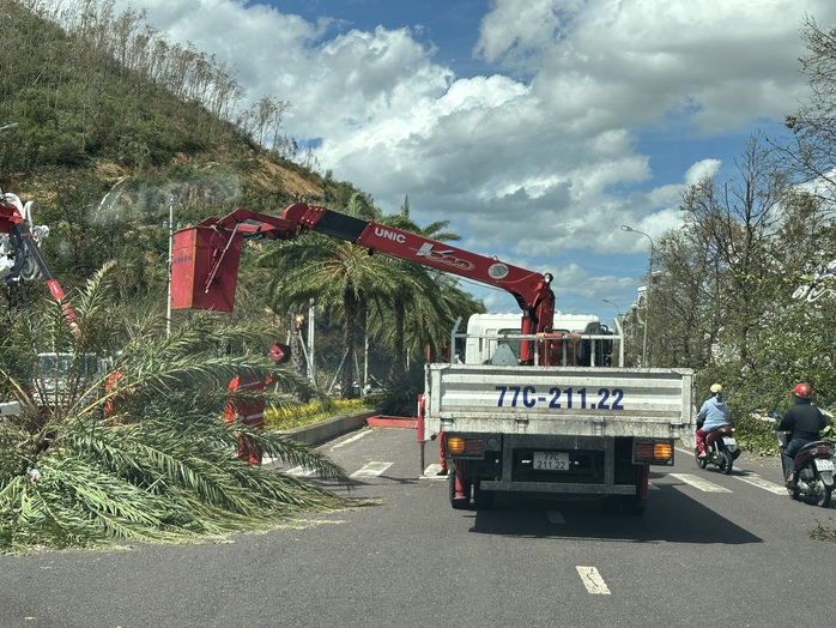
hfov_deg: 39.6
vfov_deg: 30.3
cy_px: 314
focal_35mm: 48
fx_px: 1160
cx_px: 418
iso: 64
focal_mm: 6.86
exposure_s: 1/1953
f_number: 1.78
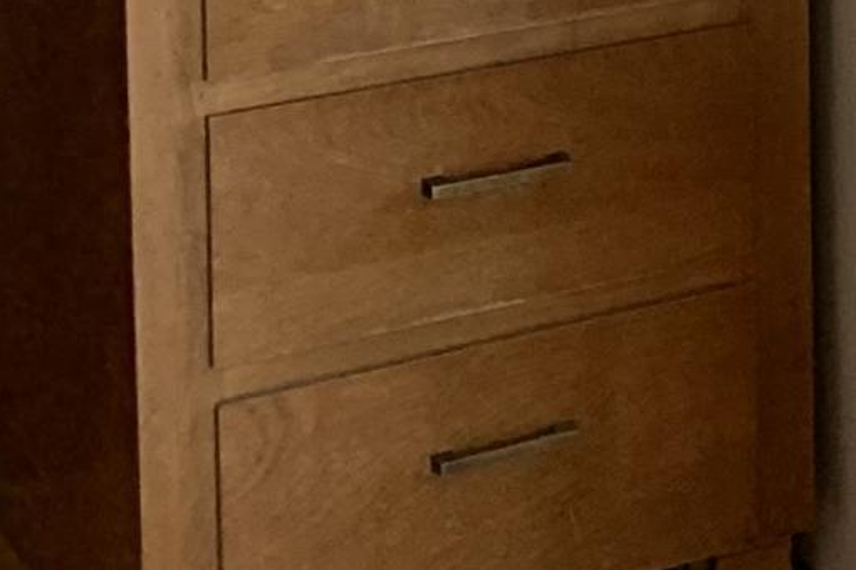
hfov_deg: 10.1
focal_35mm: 159
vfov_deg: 8.1
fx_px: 3780
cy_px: -694
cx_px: 2420
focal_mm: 4.25
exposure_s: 1/98
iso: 100
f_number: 1.8
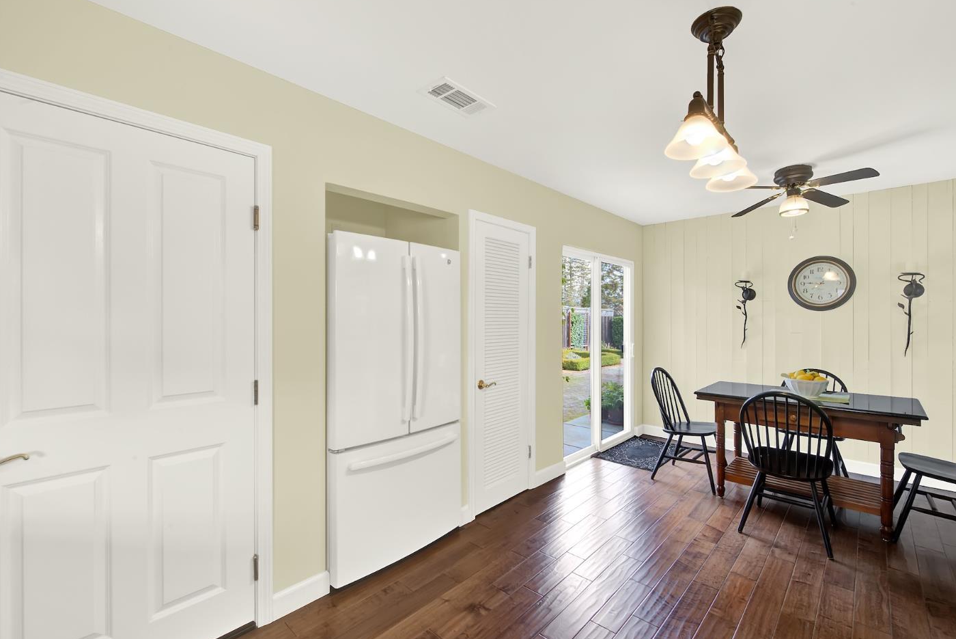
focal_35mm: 15
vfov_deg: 77.4
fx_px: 399
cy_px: 322
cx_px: 502
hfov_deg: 100.3
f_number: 14
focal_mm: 14
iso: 100
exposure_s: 1/5
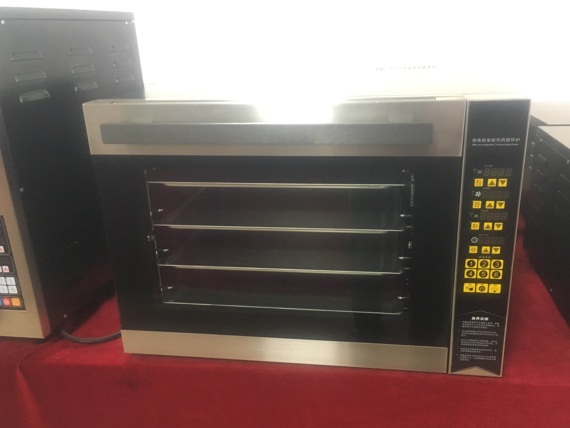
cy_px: 239
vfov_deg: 42.9
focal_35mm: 33
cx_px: 299
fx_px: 543
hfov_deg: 55.3
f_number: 2.2
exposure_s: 1/17
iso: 200
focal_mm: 4.15
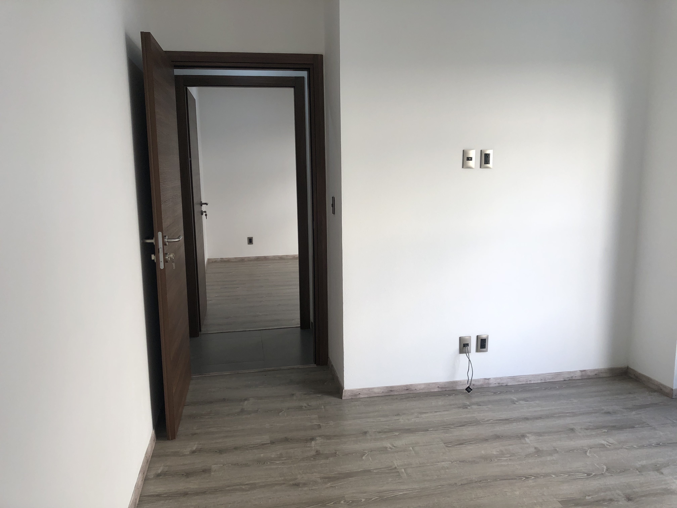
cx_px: 338
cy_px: 254
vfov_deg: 49.7
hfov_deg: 63.4
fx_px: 548
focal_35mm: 28
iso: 40
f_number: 1.8
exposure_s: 1/120
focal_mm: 4
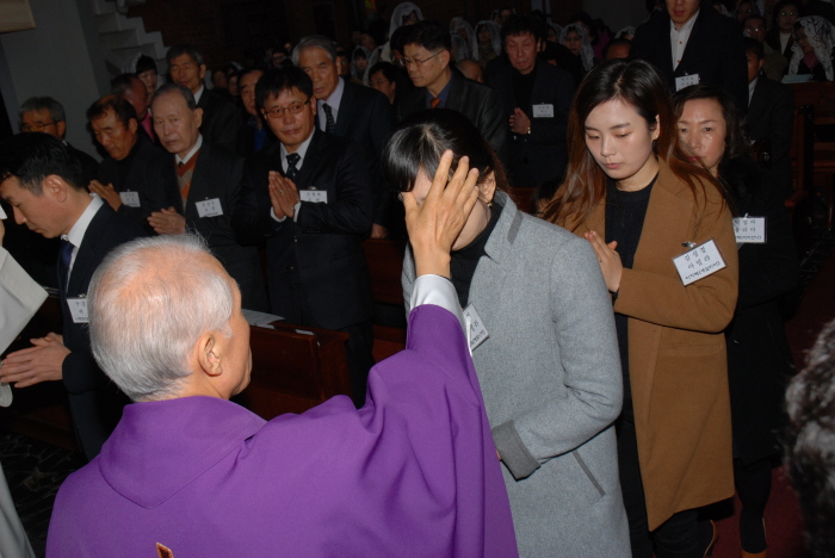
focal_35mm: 38
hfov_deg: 51.2
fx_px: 870
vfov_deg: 35.6
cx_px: 418
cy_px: 279
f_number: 8
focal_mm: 25
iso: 200
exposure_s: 1/60
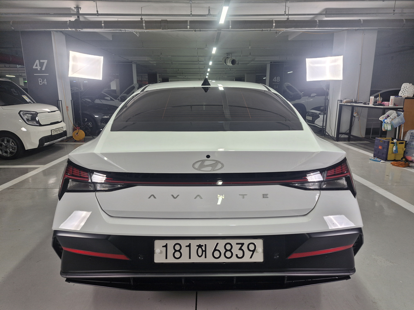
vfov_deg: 58.9
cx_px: 207
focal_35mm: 23
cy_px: 155
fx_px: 275
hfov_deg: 73.9
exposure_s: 1/55
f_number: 1.8
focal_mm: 5.54
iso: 50
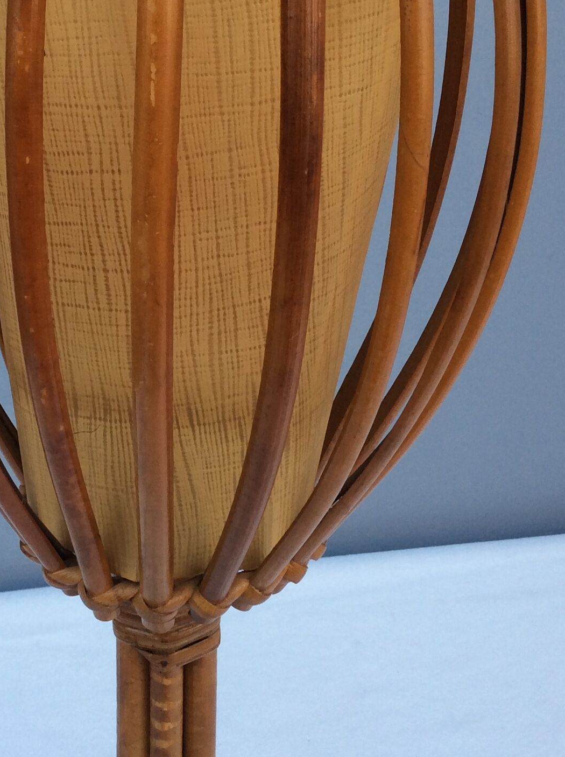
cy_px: 258
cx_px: 174
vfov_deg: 32.5
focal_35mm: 59
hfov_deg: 24.6
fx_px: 1288
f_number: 2.4
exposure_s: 1/203
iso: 32
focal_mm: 3.3
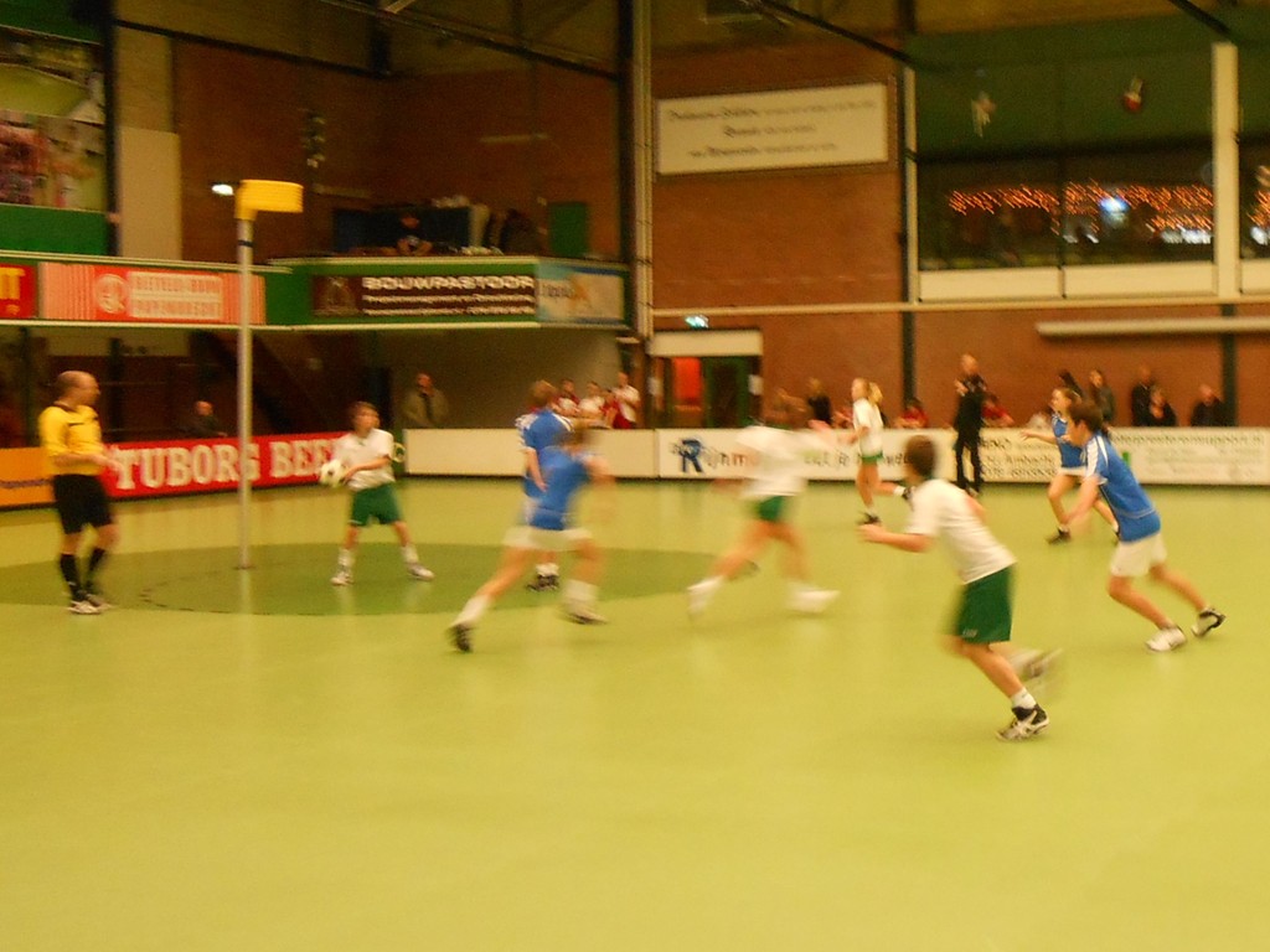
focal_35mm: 26
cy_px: 476
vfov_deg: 53.1
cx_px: 635
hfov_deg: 67.3
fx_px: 954
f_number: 3.5
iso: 320
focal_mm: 4.6
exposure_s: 1/30
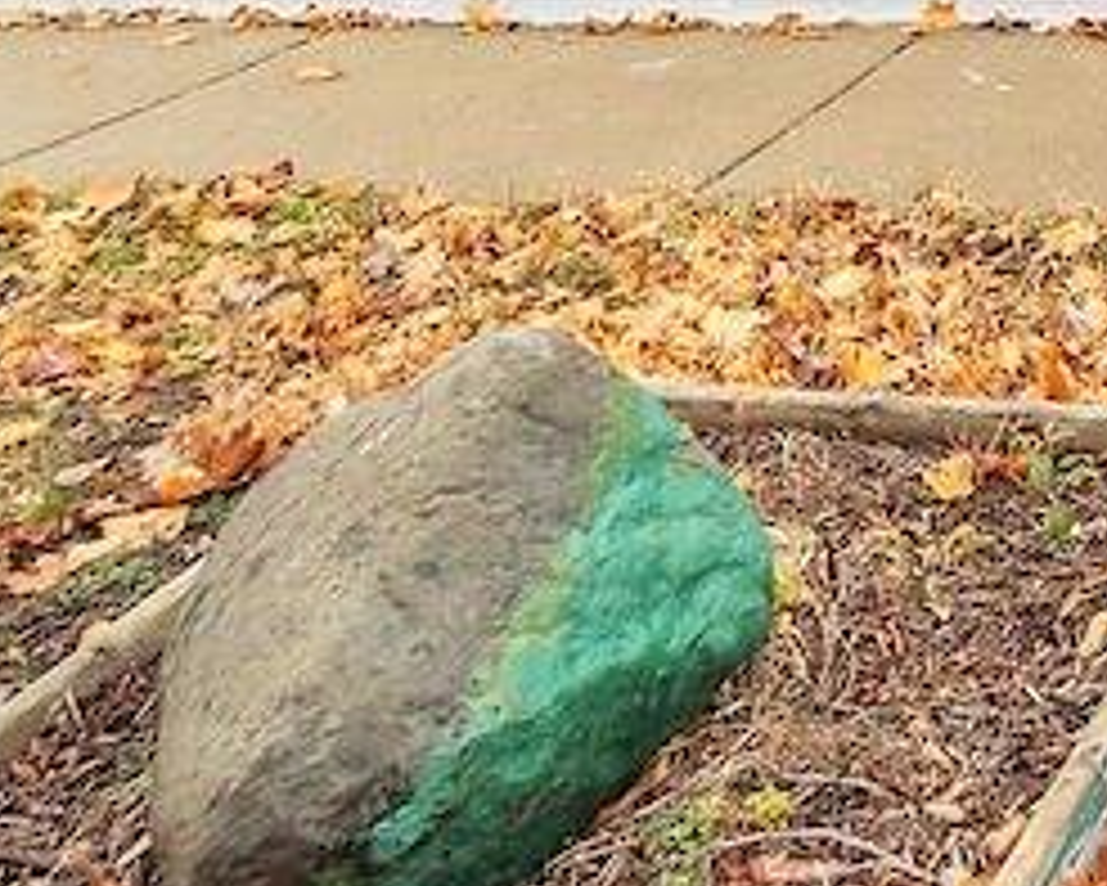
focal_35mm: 64
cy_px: -589
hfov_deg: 22.5
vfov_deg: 19.4
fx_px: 2098
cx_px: 1782
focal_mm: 14
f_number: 9
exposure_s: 1/25
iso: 125
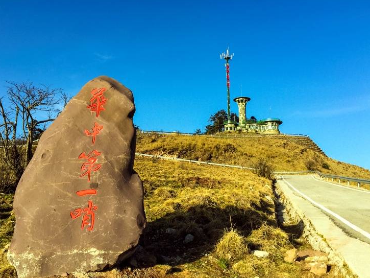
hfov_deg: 56.8
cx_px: 177
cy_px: 147
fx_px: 342
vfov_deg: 44.2
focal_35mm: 32
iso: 32
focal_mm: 4.15
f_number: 2.2
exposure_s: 1/1050
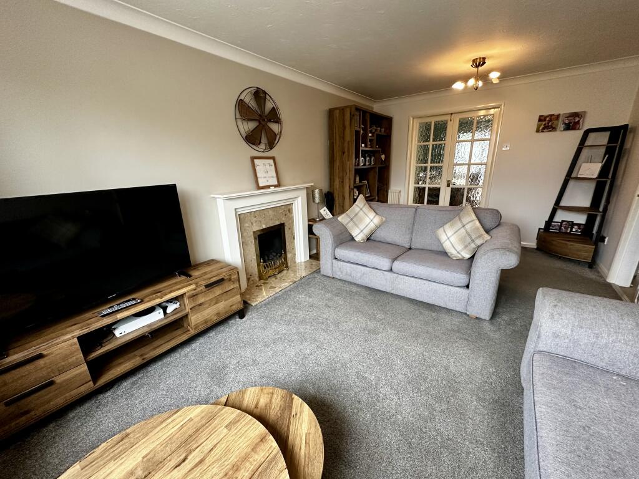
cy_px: 240
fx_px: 258
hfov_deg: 102.1
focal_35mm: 14
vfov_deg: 85.7
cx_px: 320
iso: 250
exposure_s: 1/100
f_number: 2.2
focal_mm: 2.22
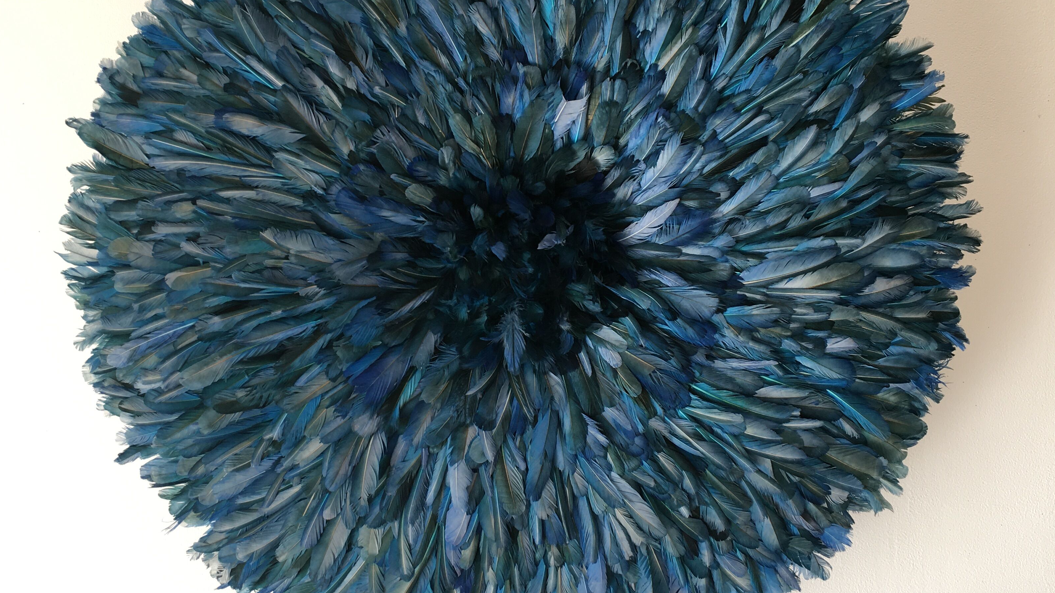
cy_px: 239
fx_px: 1119
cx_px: 470
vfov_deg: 29.6
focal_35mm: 40
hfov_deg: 50.4
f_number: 2.2
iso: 25
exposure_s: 1/33
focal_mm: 4.15
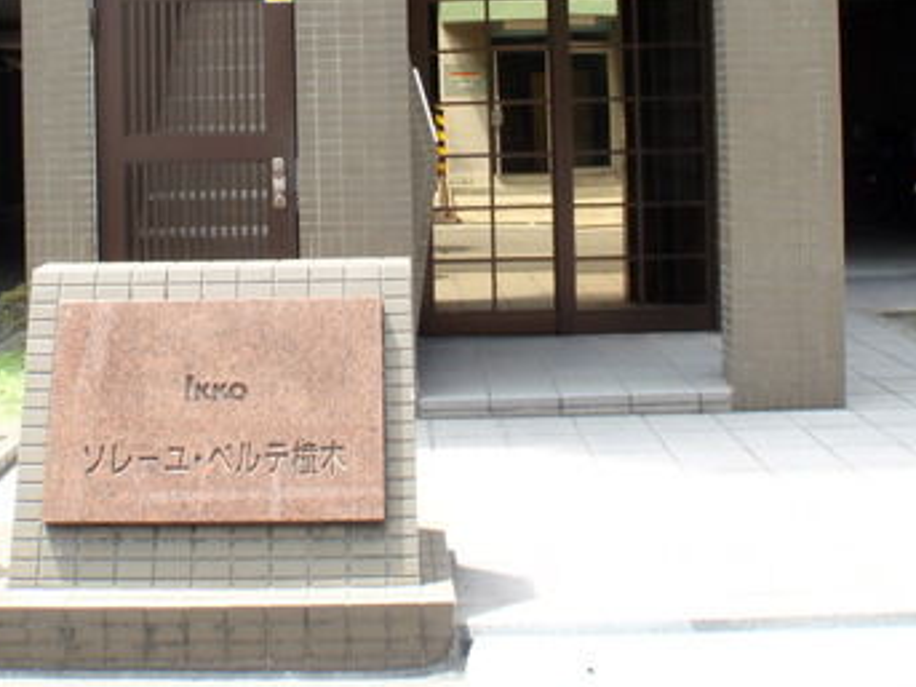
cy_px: 96
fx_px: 1296
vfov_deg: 28.7
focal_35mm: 49
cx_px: 374
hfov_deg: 38.8
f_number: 3.5
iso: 64
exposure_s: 1/100
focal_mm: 5
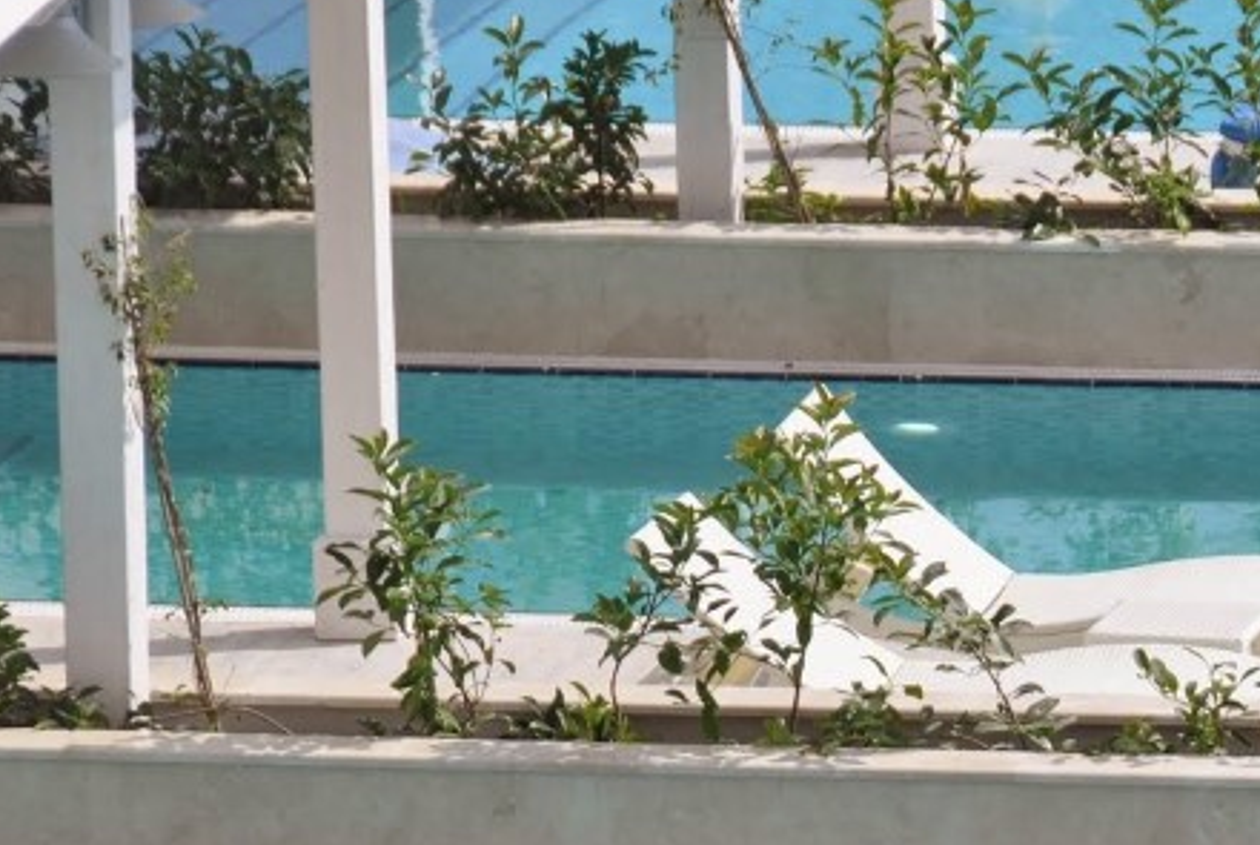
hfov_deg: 4.7
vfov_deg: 3.1
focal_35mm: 438
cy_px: 919
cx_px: 1173
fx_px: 15356
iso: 100
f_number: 6.3
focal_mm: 112
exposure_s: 1/640
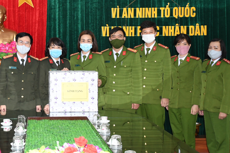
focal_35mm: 79
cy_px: 53
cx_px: 45
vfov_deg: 17.2
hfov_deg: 25.2
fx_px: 505
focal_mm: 26
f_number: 5
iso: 800
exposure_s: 1/200
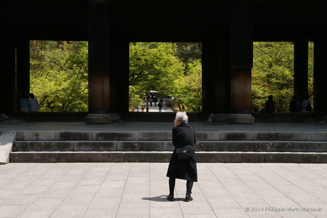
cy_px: 108
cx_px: 163
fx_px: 554
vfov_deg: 22.3
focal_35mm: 61
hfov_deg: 32.9
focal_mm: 60
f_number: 11
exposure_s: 1/400
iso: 400
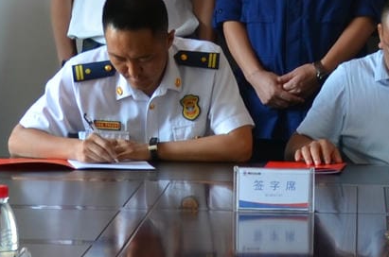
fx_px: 2523
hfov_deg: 8.8
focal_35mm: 234
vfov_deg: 5.8
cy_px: 204
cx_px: 290
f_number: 3.8
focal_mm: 26
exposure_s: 1/13
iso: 100
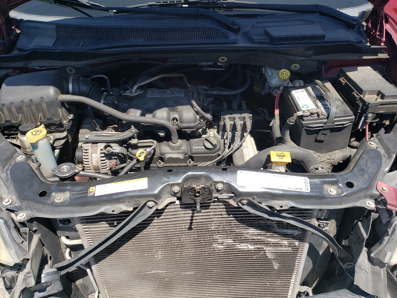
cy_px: 149
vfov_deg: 53.1
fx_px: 298
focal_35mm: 26
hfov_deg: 67.3
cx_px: 198
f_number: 1.5
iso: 50
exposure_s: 1/1429
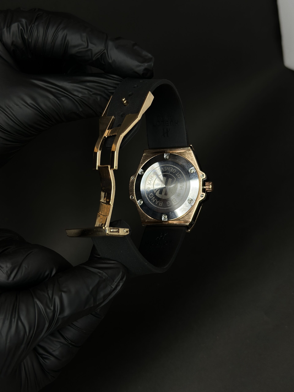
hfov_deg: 30.3
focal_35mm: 48
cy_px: 196
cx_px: 147
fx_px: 544
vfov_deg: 39.7
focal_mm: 6.86
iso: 64
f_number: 1.78
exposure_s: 1/141
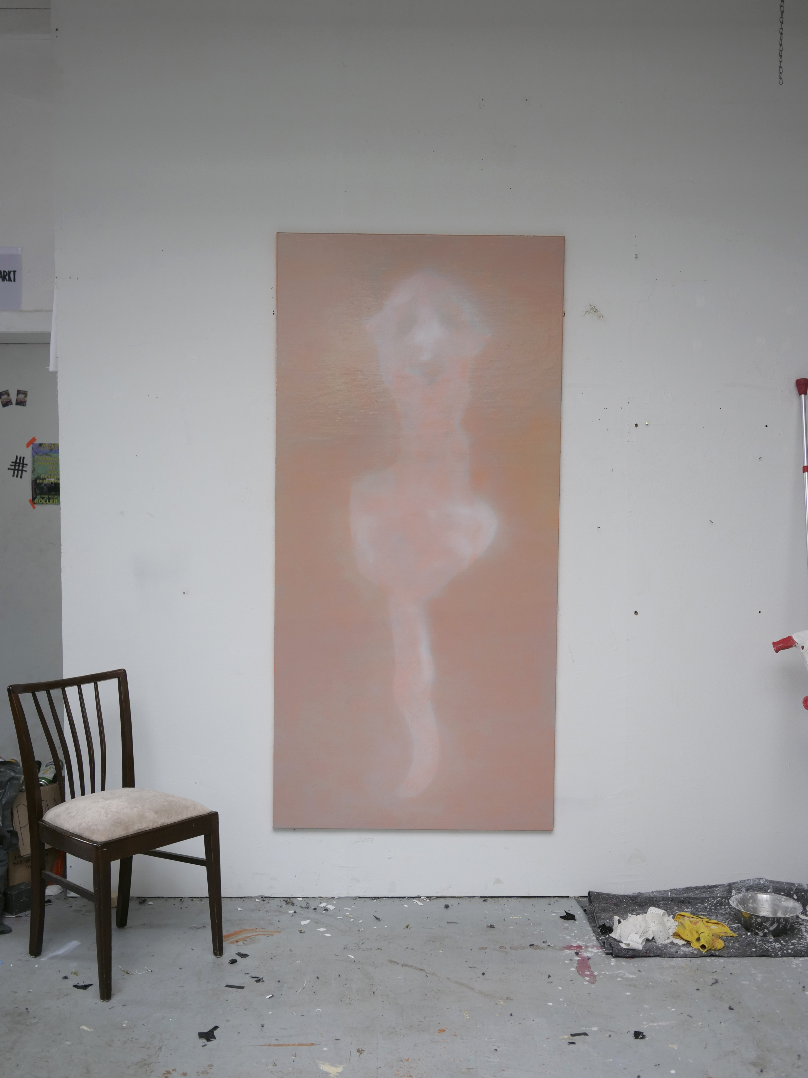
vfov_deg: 46.8
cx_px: 404
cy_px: 539
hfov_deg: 36.0
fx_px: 1245
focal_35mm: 40
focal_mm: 20
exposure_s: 1/160
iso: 200
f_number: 2
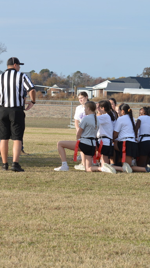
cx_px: -19
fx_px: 1175
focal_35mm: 166
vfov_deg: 13.0
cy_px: 134
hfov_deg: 7.3
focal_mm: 70
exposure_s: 1/160
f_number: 6.3
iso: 100
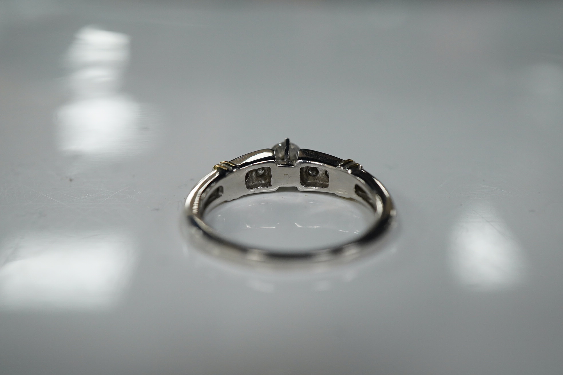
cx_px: 282
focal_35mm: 45
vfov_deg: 29.9
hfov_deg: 43.6
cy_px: 188
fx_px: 704
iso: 1250
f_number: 5.6
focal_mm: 30
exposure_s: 1/160
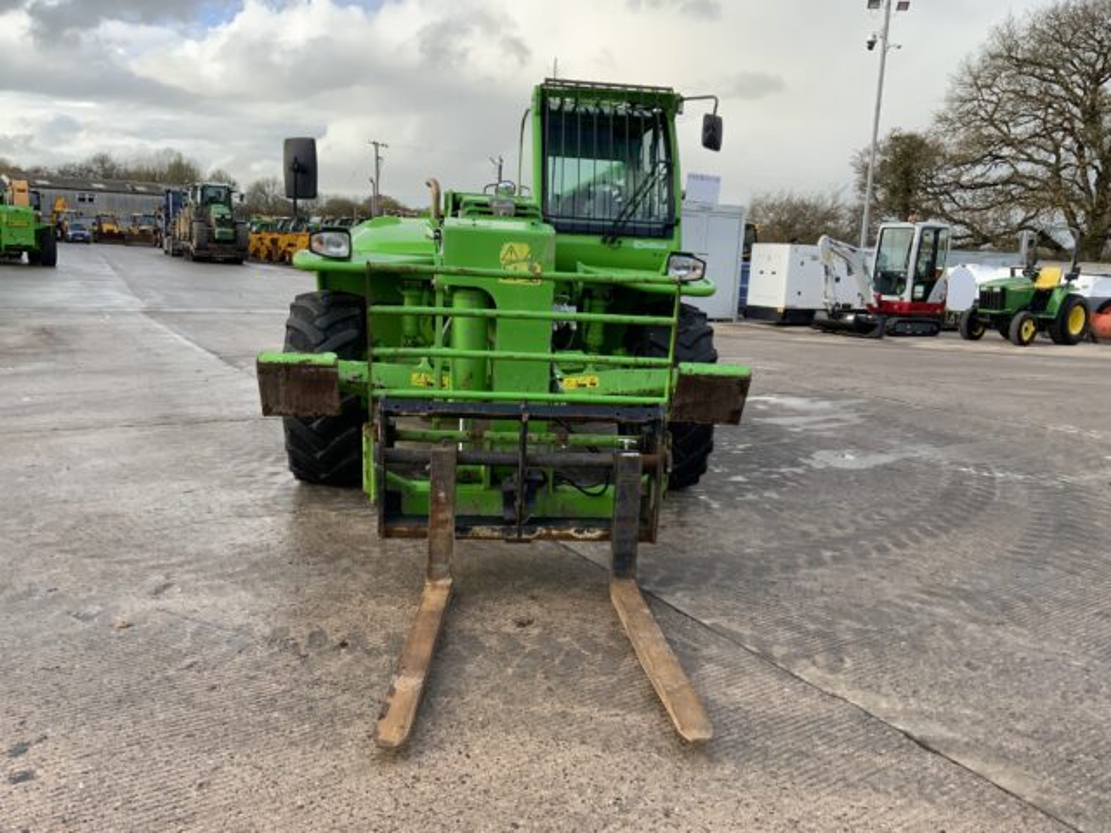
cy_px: 416
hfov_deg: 61.7
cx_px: 556
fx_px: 931
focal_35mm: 29
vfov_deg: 48.2
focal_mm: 3
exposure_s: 1/425
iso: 16
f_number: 1.8
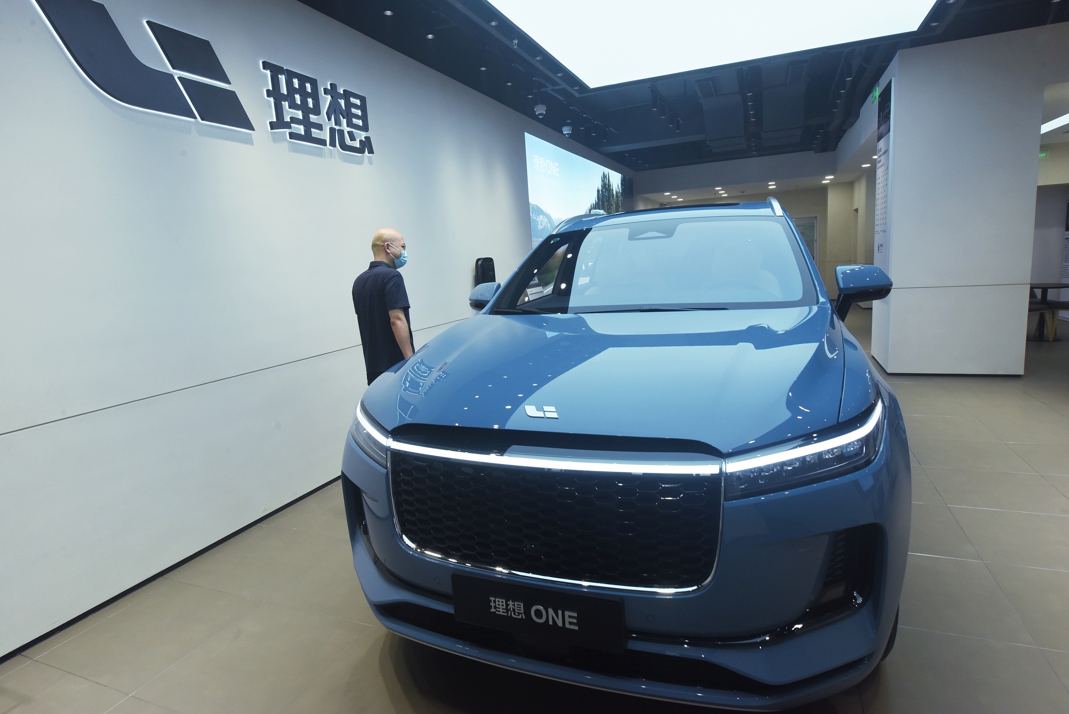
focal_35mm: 20
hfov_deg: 84.0
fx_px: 594
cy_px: 357
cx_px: 534
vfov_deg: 62.0
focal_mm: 20
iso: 1250
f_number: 11
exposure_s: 1/125
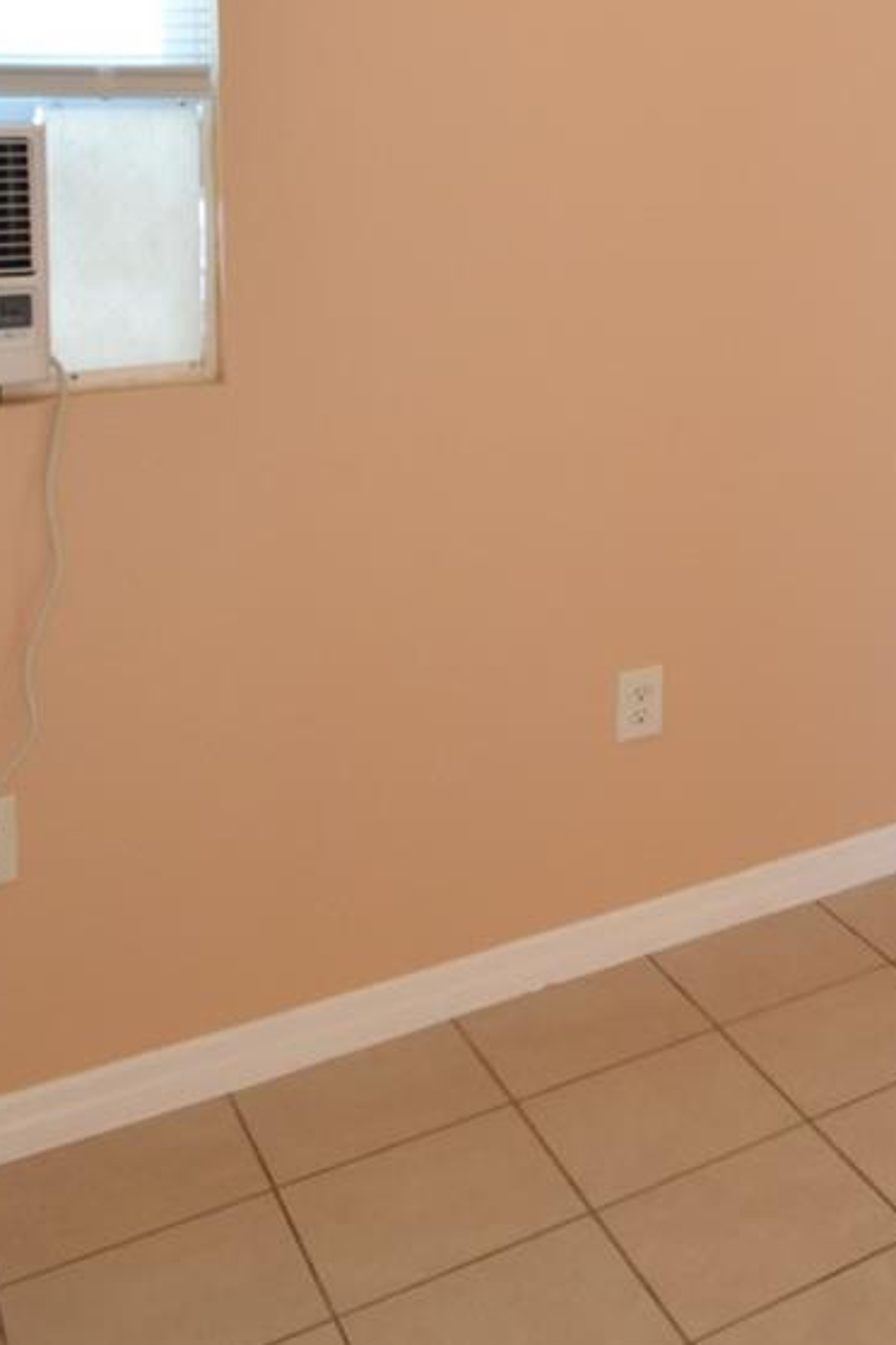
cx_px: 1279
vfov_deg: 42.1
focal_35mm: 43
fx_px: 1605
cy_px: 157
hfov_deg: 25.1
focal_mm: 10
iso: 800
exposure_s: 1/45
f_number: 3.5
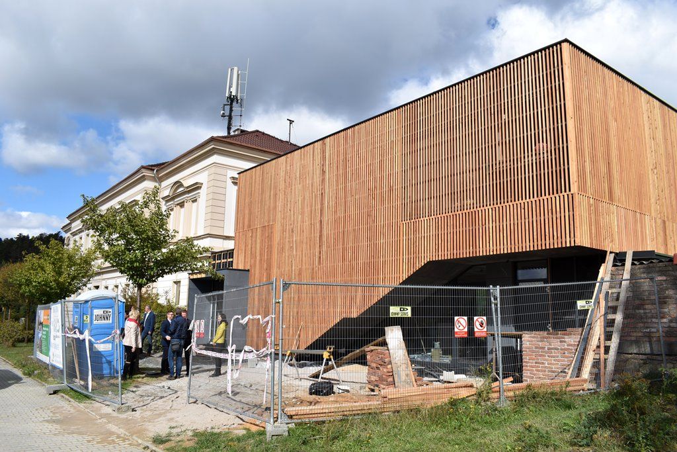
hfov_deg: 67.4
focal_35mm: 27
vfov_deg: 47.9
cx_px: 338
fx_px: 508
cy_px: 226
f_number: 8
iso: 100
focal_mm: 18
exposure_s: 1/250
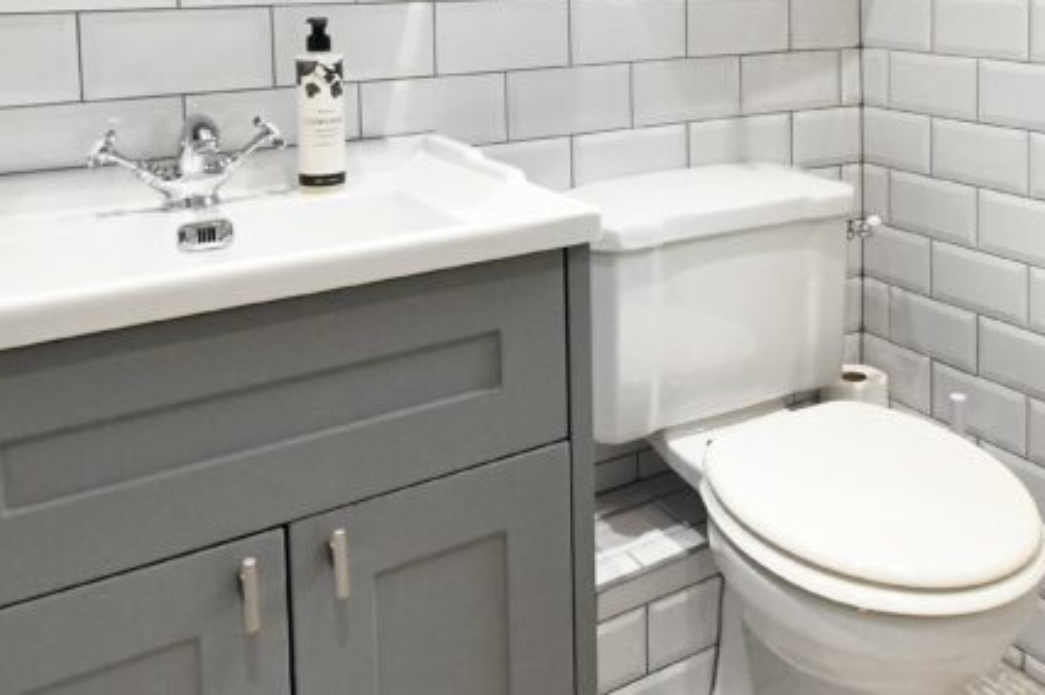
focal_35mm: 36
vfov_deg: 34.4
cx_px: 781
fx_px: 1044
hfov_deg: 51.0
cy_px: 44
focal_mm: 10
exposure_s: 1/20
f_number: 10
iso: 1600
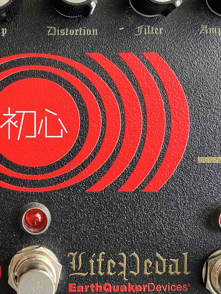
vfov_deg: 31.1
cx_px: 36
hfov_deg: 23.2
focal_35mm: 62
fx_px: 528
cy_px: 126
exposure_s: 1/113
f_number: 1.8
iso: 80
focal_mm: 3.99
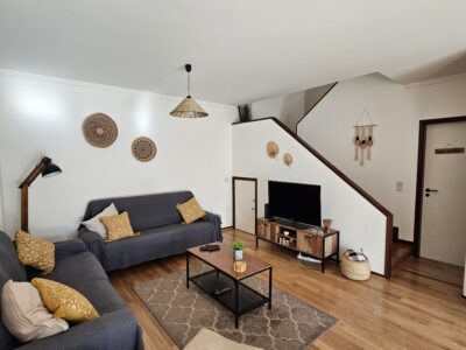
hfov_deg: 106.2
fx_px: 175
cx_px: 233
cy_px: 175
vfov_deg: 89.9
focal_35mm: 13
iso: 100
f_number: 2.2
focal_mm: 2.2
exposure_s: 1/50
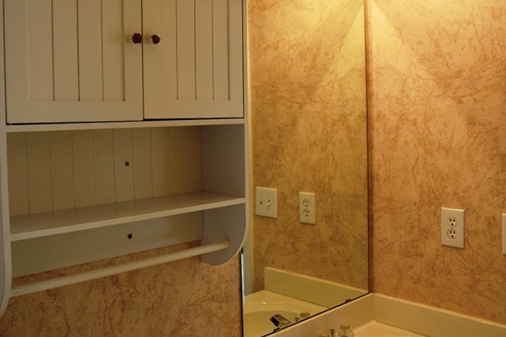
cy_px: 150
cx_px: 258
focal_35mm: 39
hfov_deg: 49.6
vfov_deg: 34.1
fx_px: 548
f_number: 4.5
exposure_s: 1/80
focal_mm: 18
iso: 400
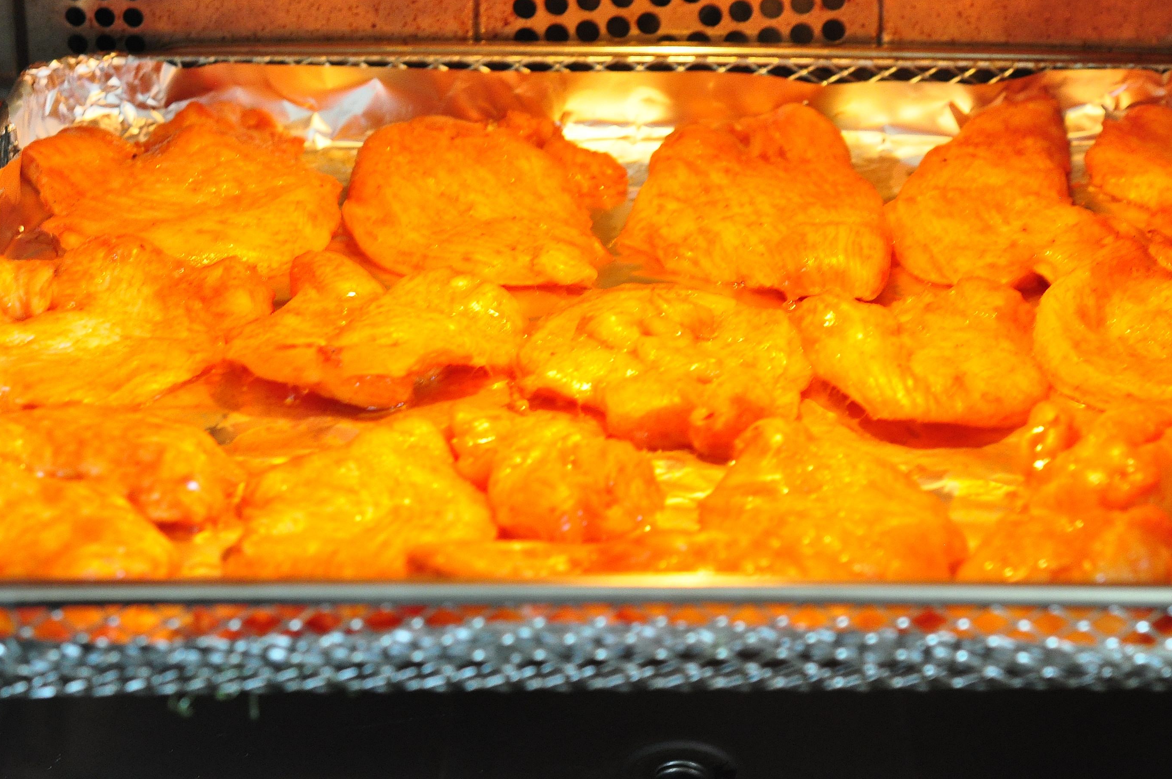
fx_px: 3057
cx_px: 724
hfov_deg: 21.7
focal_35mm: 94
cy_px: 313
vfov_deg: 14.5
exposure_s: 1/15
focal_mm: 40
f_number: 6.7
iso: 800
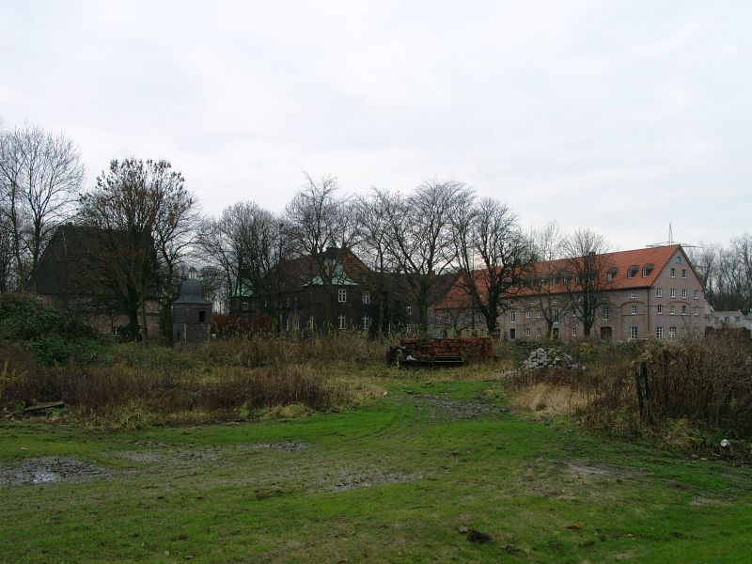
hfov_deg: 54.0
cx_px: 376
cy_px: 282
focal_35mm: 34
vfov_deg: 41.8
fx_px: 739
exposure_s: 1/92.7
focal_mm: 7.13
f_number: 4
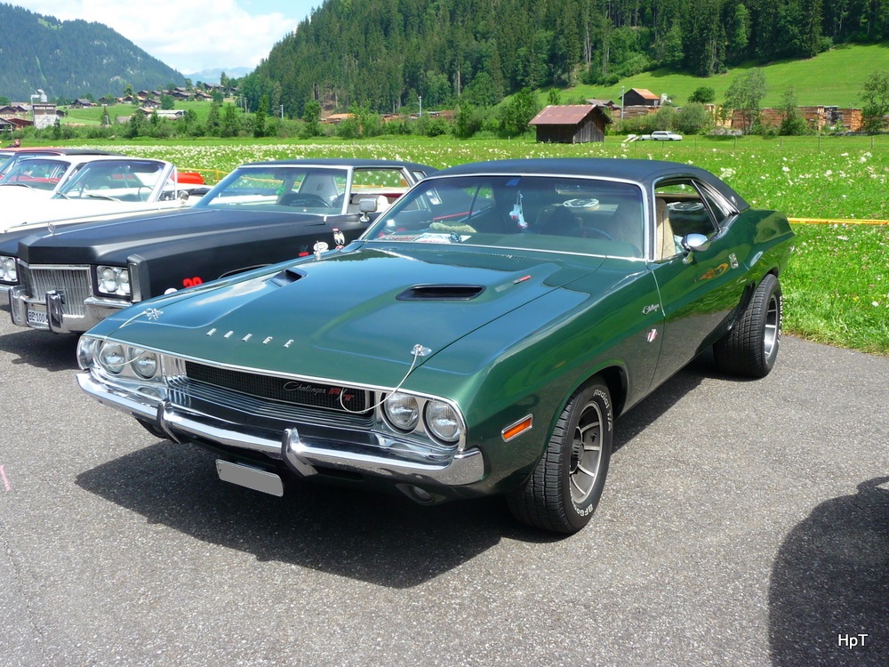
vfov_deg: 44.2
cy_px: 334
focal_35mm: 32
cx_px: 444
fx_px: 822
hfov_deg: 56.8
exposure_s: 1/400
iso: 100
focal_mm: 5.3
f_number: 3.5
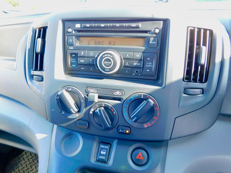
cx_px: 116
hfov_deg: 73.9
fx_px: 153
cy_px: 86
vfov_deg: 58.9
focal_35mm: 23
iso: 140
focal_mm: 4
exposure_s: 1/30
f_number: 3
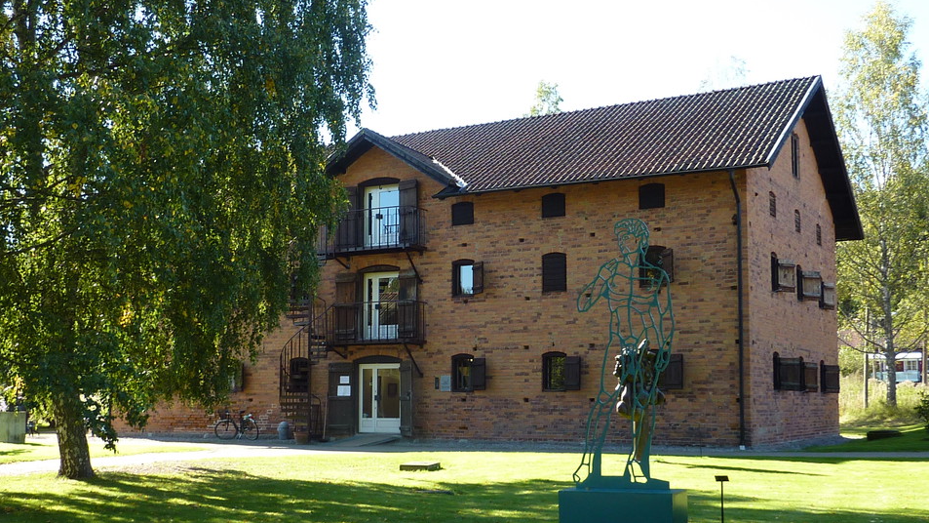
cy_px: 322
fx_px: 1108
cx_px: 462
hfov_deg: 45.5
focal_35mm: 45
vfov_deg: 26.5
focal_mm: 4.7
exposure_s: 1/125
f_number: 4
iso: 80
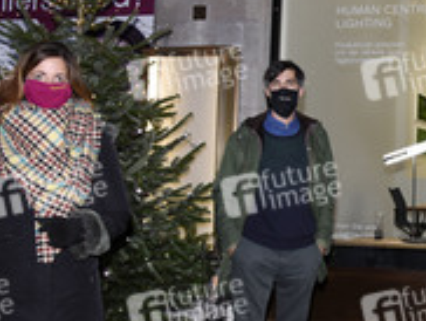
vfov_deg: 25.7
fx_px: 702
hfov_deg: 30.6
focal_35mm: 57
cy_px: 131
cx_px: 453
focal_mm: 24
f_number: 6.3
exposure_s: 1/160
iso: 1600
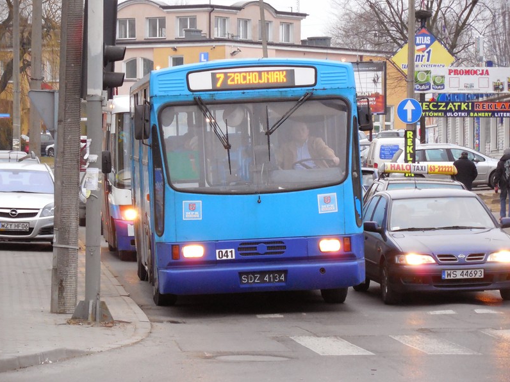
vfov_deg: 7.7
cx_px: 254
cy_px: 191
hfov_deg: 10.3
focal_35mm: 192
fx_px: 2829
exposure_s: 1/60
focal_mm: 34.4
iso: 800
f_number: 5
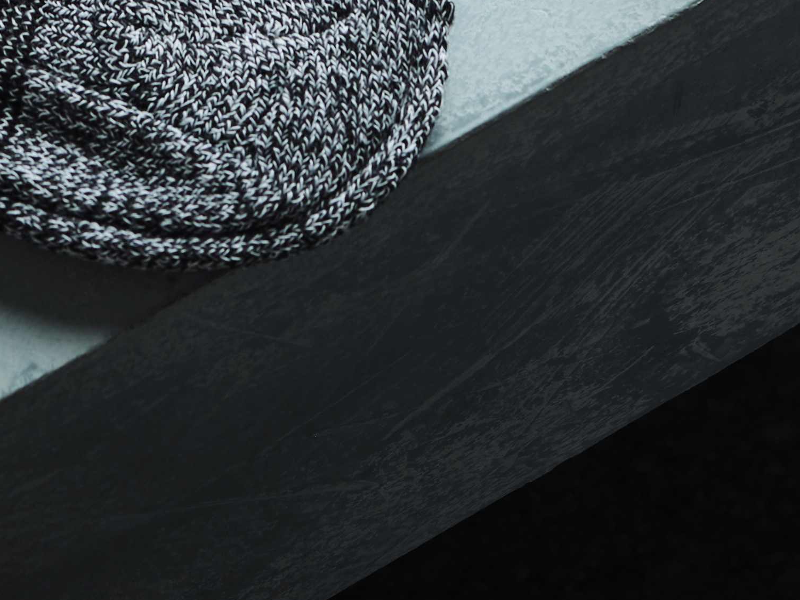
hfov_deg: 7.2
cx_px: 110
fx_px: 6356
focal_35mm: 275
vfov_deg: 5.2
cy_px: -829
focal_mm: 63
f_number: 8
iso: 125
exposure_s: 1/125
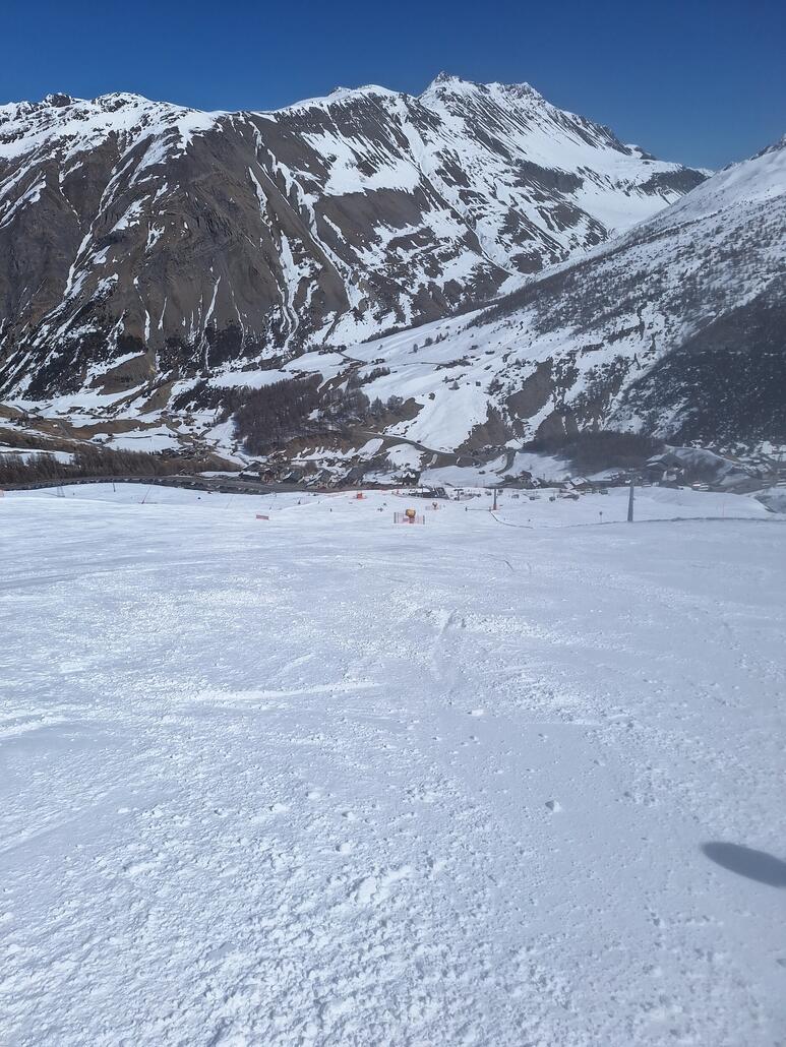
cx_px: 393
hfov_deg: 58.9
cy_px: 524
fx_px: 696
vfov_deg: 73.9
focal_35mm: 23
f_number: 1.8
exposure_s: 1/8333
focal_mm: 5.54
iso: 25
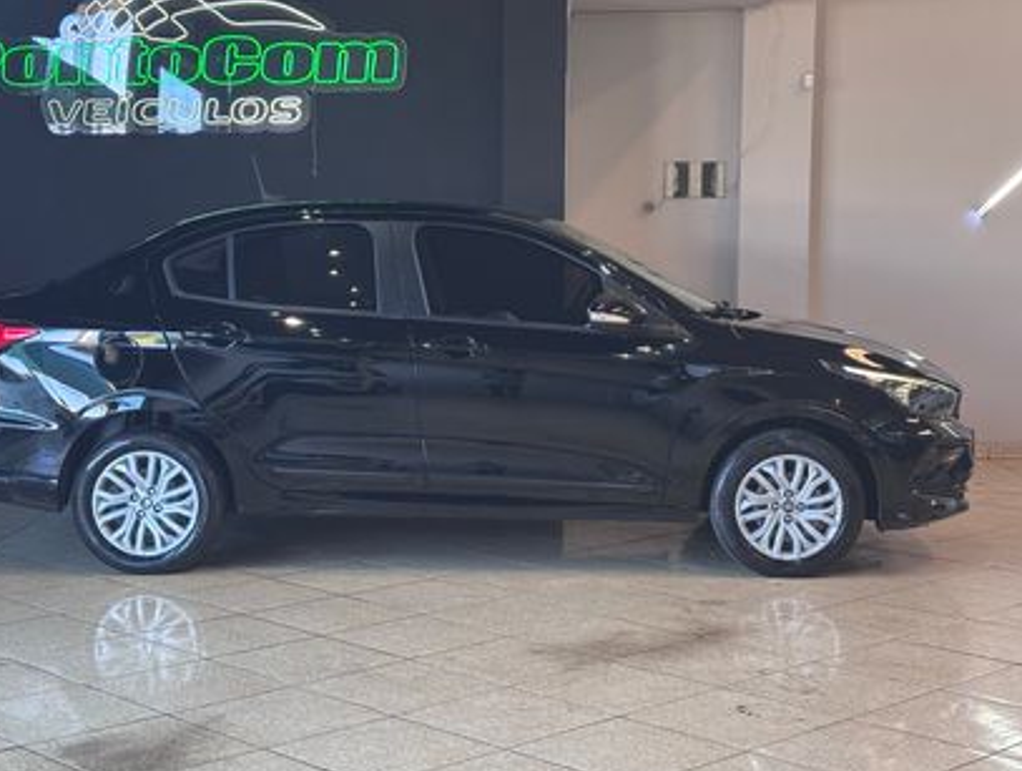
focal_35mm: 60
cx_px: 495
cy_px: 362
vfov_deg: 24.5
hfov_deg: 32.1
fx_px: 1775
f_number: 1.6
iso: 125
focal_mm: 5.96
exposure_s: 1/60
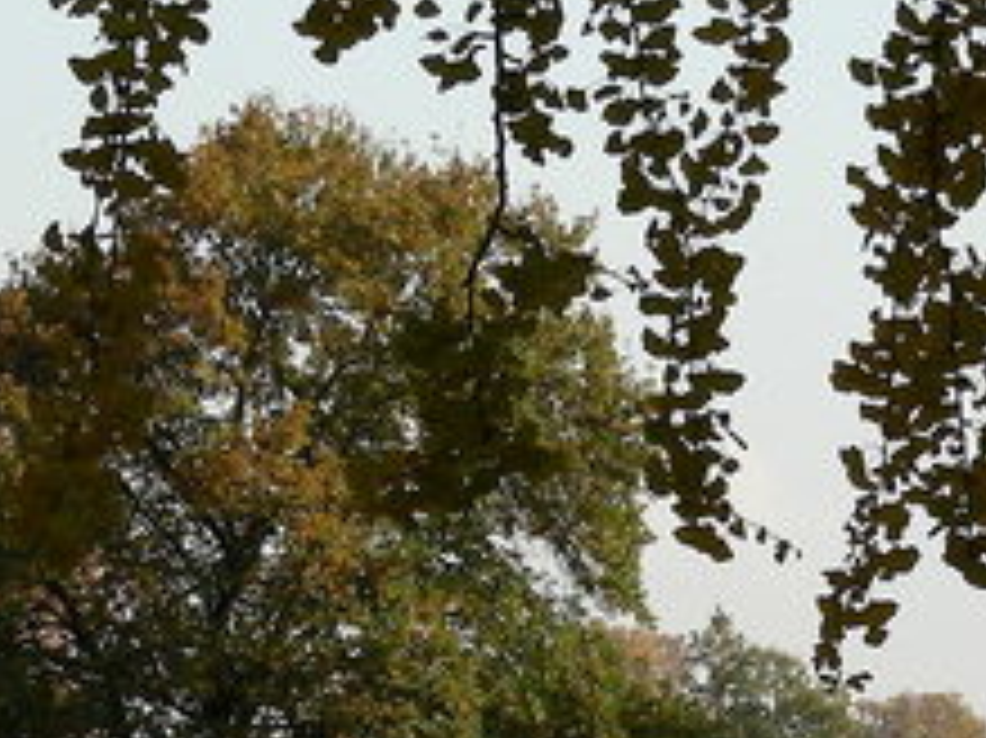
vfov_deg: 4.8
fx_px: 8825
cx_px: 297
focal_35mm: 310
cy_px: 590
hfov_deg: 6.4
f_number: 4
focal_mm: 18.9
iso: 50
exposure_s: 1/414
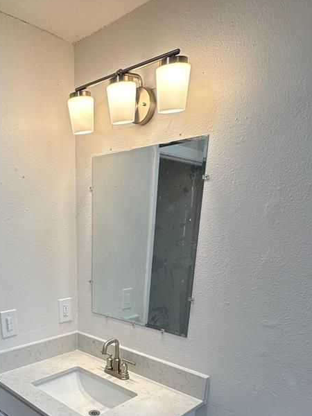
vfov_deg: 57.1
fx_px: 336
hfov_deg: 48.5
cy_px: 352
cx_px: 92
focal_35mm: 28
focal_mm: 2.22
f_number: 2.2
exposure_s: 1/120
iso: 50
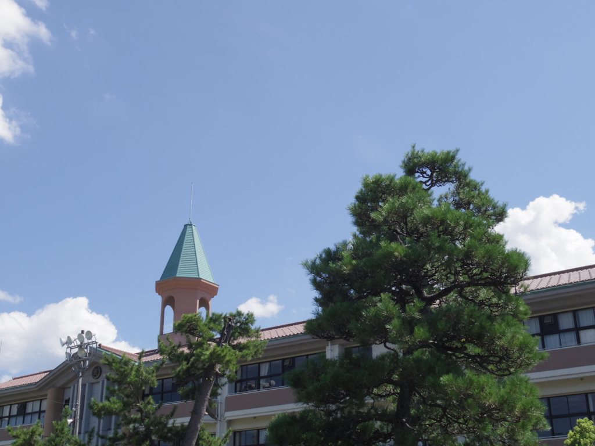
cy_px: 223
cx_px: 298
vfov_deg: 30.9
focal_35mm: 47
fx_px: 808
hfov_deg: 40.4
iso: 250
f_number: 7.1
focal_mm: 8.5
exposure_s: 1/640
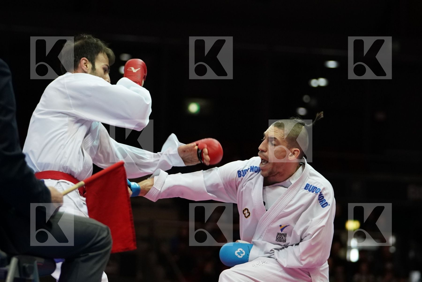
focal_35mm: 145
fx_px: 1700
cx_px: 211
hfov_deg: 14.2
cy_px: 141
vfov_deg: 9.5
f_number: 2.8
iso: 3200
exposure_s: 1/1000
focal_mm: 97
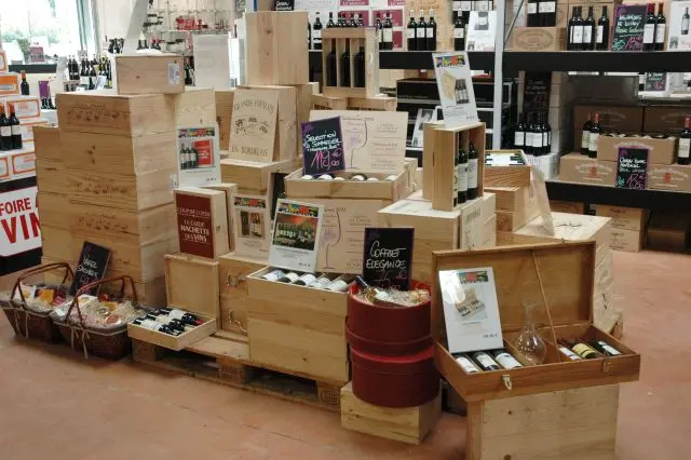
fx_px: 834
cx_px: 346
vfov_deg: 30.8
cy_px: 230
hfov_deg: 45.0
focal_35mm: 44
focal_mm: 29
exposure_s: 1/125
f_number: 5.6
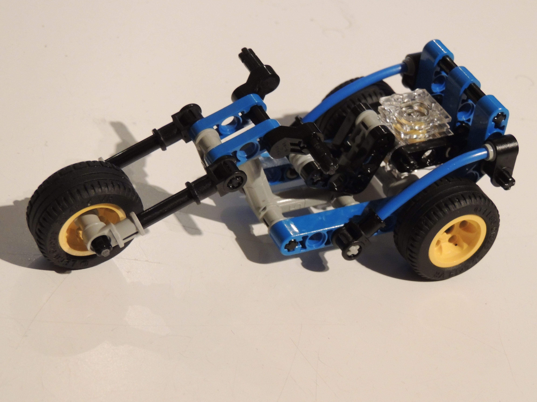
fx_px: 1319
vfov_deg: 17.4
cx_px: 268
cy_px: 201
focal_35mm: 85
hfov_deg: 23.0
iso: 800
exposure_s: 1/15
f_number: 4
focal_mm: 15.1
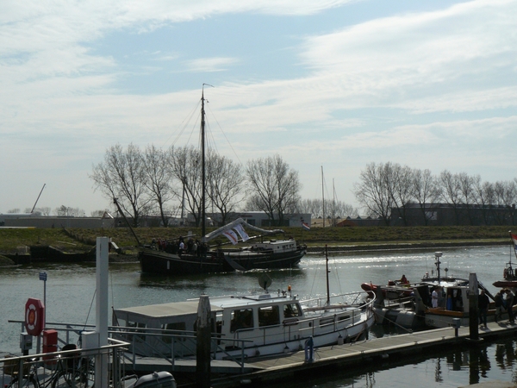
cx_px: 258
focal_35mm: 48
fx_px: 717
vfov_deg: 30.3
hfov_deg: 39.7
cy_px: 194
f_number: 8
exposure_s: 1/1300
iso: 200
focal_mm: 8
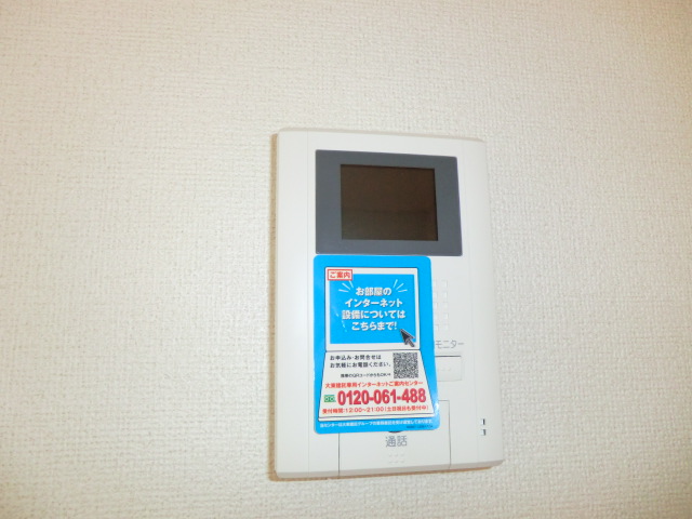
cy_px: 260
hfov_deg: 71.6
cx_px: 346
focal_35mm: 24
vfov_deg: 56.8
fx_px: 480
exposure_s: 1/80
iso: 250
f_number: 3.2
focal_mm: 4.3
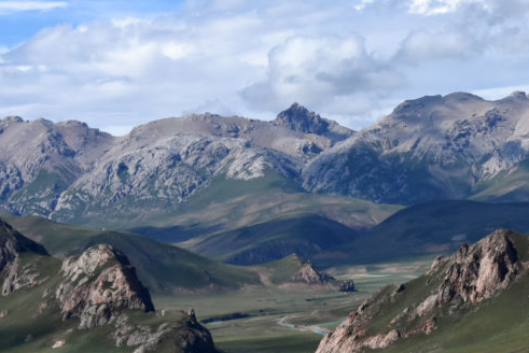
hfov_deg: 11.9
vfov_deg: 8.0
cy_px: 272
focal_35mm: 172
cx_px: 347
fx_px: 2529
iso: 1250
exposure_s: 1/1000
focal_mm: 55
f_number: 16
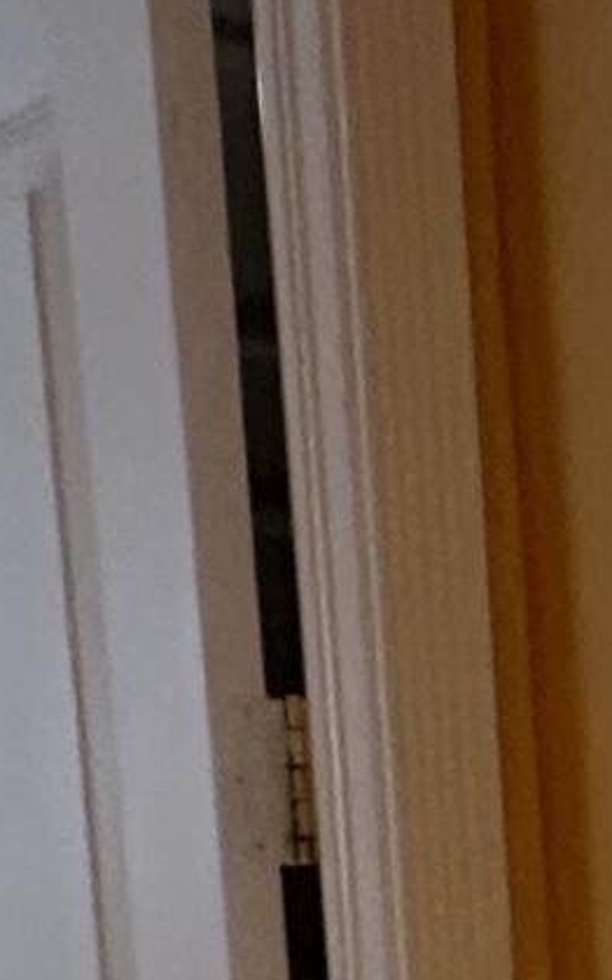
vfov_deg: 16.8
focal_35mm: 106
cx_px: 1434
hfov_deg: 10.7
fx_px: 2833
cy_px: 1680
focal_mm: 2.22
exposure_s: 1/60
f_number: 2.2
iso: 250
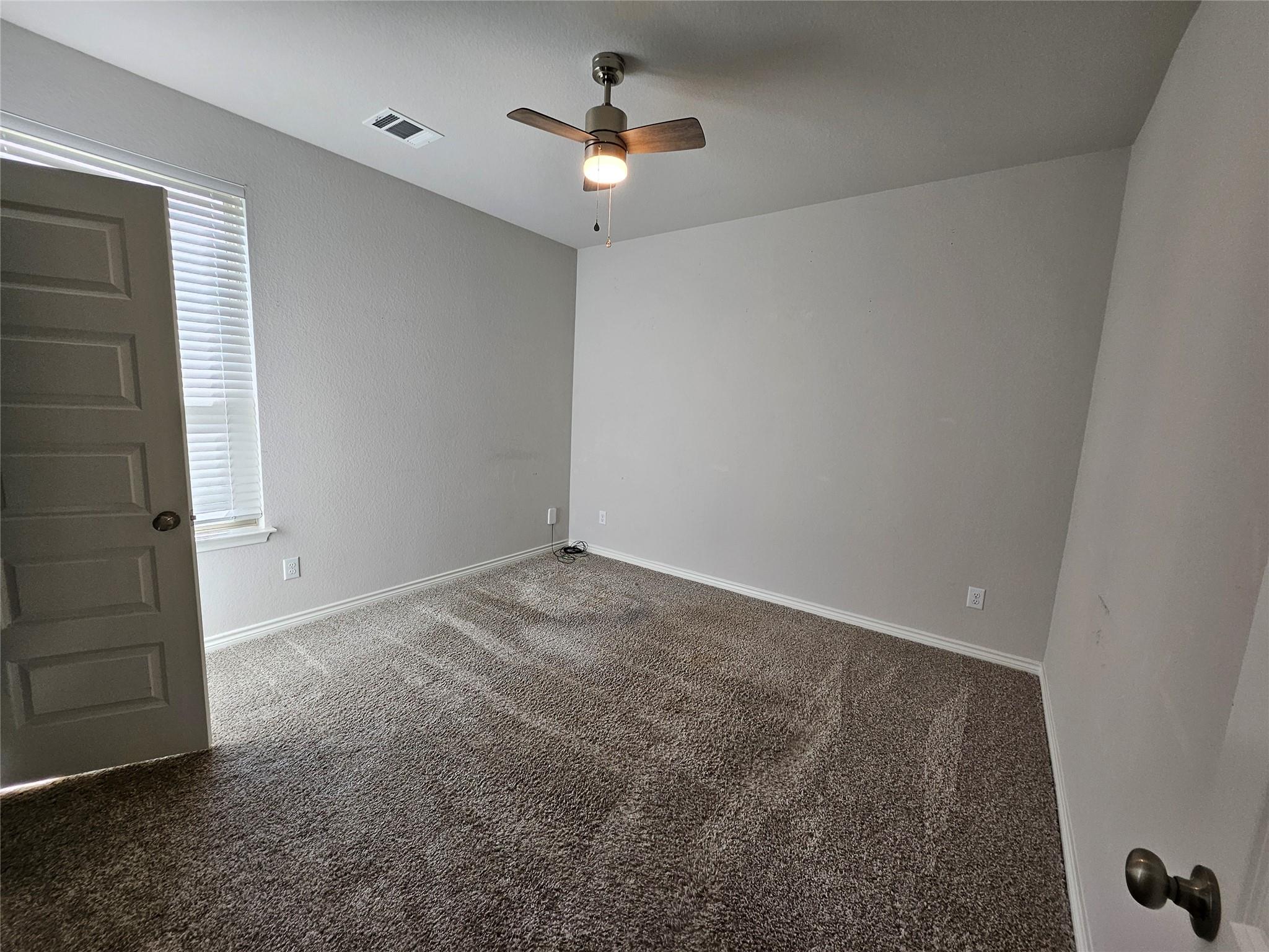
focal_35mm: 13
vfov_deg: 89.9
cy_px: 476
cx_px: 634
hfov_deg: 106.2
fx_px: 477
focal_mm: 1.7
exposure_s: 1/60
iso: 64
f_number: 2.2
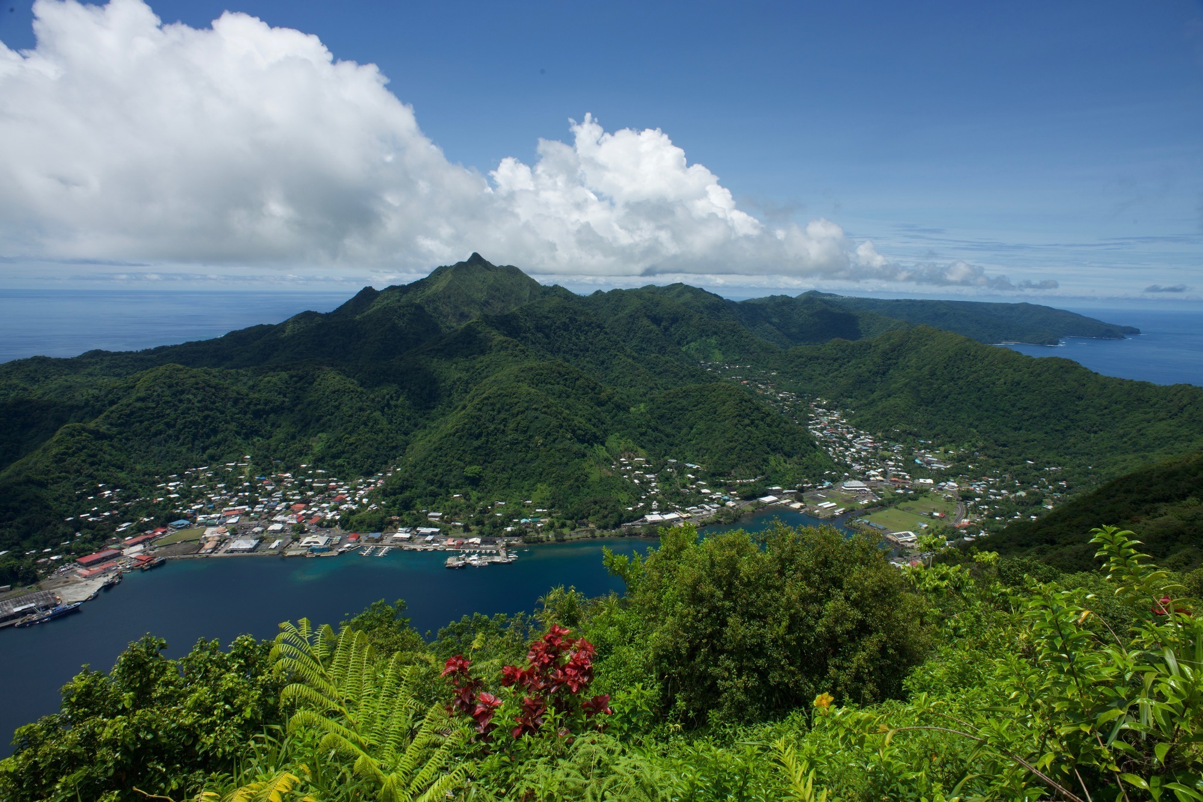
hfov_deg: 84.0
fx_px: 668
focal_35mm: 20
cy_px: 401
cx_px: 602
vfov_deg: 61.9
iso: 200
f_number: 18
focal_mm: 20
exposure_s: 1/200
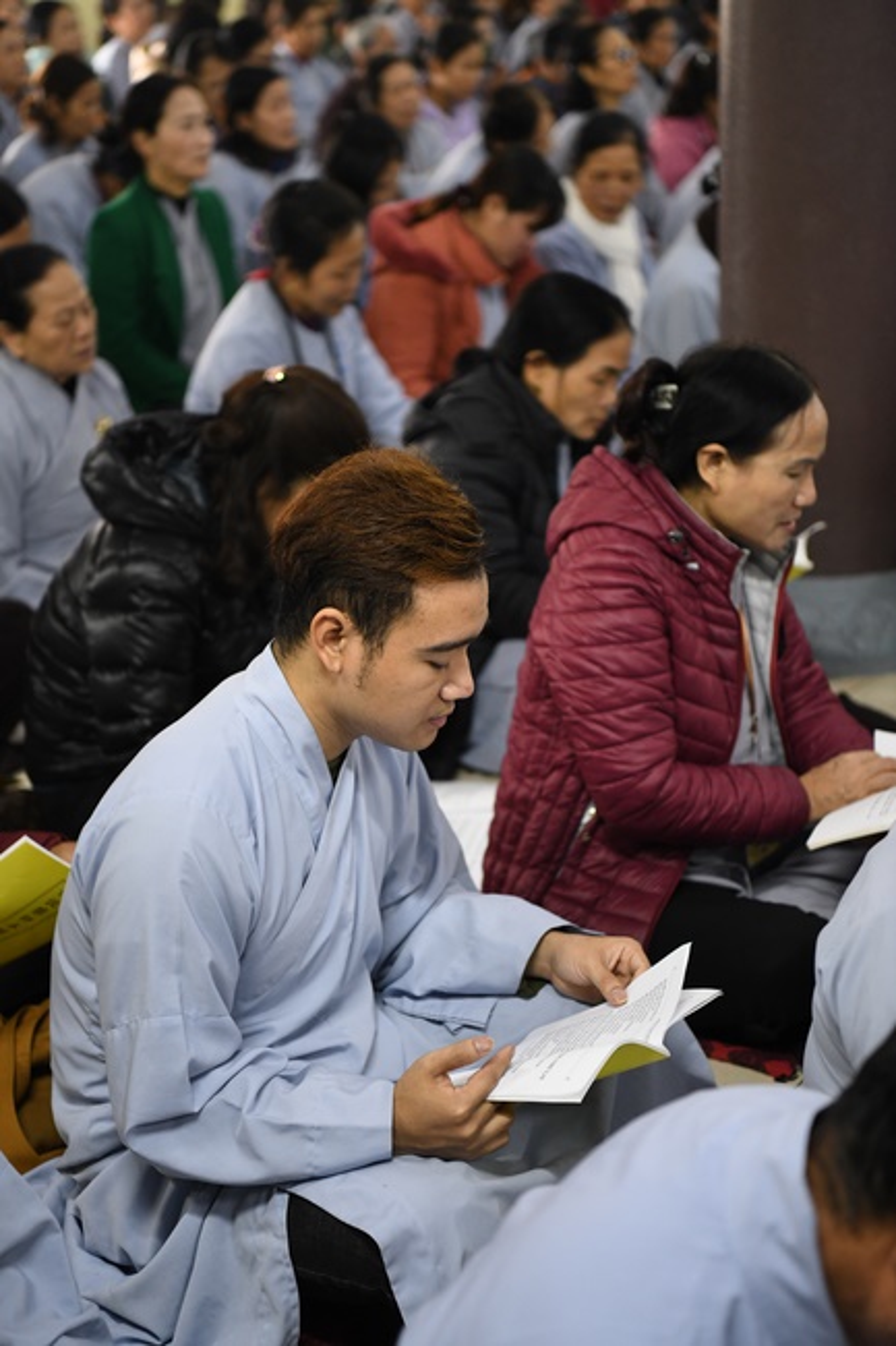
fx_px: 2615
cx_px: 448
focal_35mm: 70
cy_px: 673
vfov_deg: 28.9
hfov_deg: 19.4
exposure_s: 1/100
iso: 2500
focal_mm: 70
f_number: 2.8
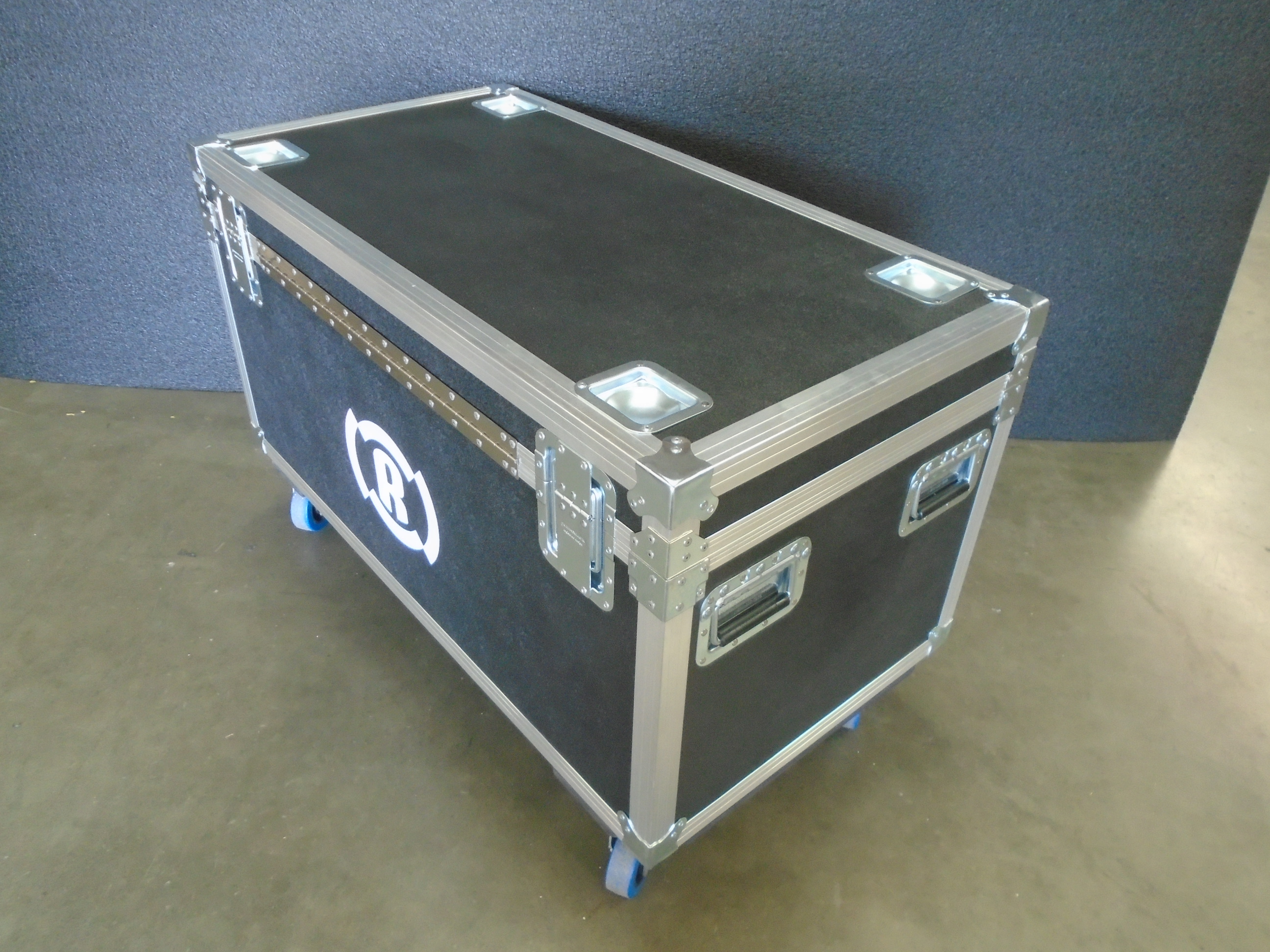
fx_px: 954
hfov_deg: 67.3
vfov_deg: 53.1
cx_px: 635
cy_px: 476
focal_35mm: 26
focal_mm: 4.6
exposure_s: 1/20
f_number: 3.2
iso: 400
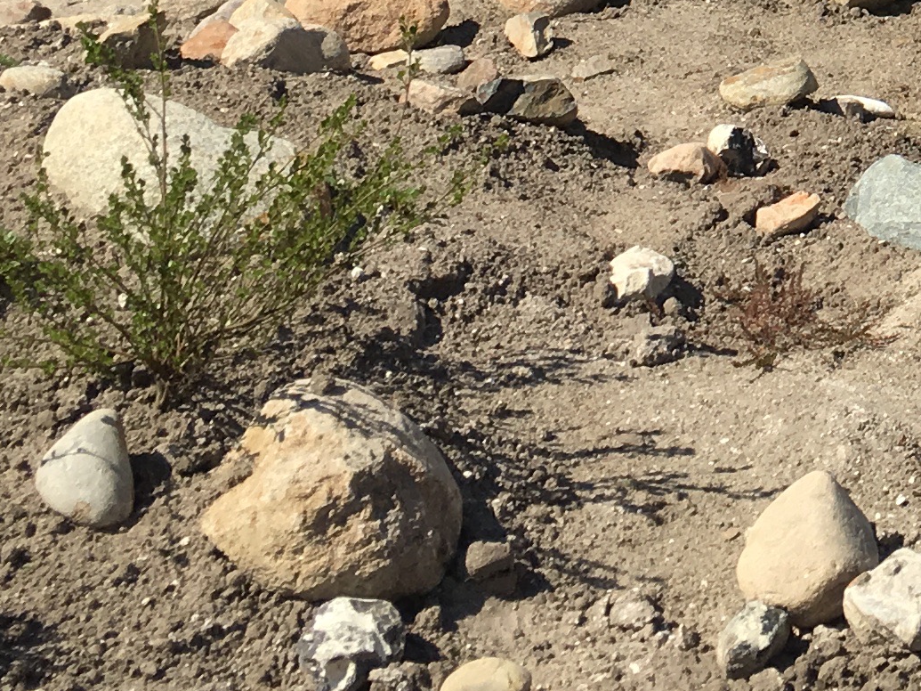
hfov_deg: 16.1
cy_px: -386
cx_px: 1347
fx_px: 3006
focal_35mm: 113
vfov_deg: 12.4
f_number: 2.2
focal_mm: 4.15
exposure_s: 1/1672
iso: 25
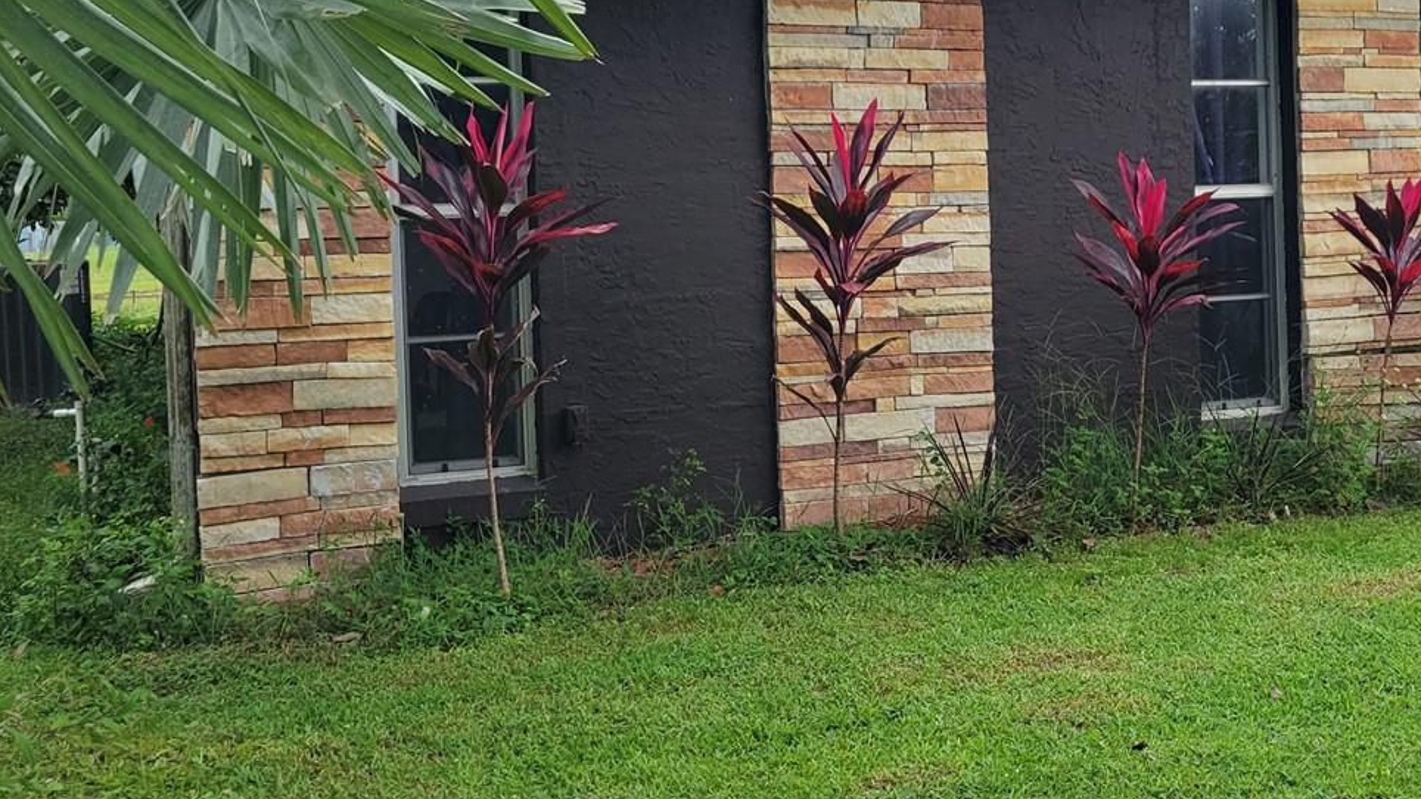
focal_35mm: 47
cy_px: 218
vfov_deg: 25.2
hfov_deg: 43.3
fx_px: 1771
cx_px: 918
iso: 40
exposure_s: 1/542
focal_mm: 5.4
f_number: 1.8
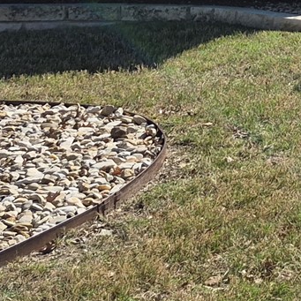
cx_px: 741
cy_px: -212
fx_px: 1200
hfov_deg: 11.6
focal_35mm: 122
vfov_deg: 13.1
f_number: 1.8
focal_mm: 5.4
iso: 80
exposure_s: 1/6128
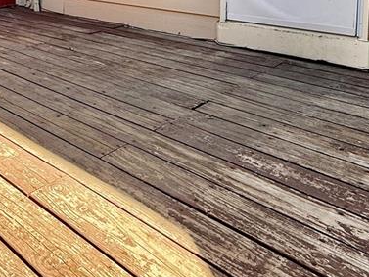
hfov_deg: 48.7
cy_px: -18
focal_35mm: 38
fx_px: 405
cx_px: 148
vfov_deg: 33.5
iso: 64
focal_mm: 2.22
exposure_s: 1/282
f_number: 2.2
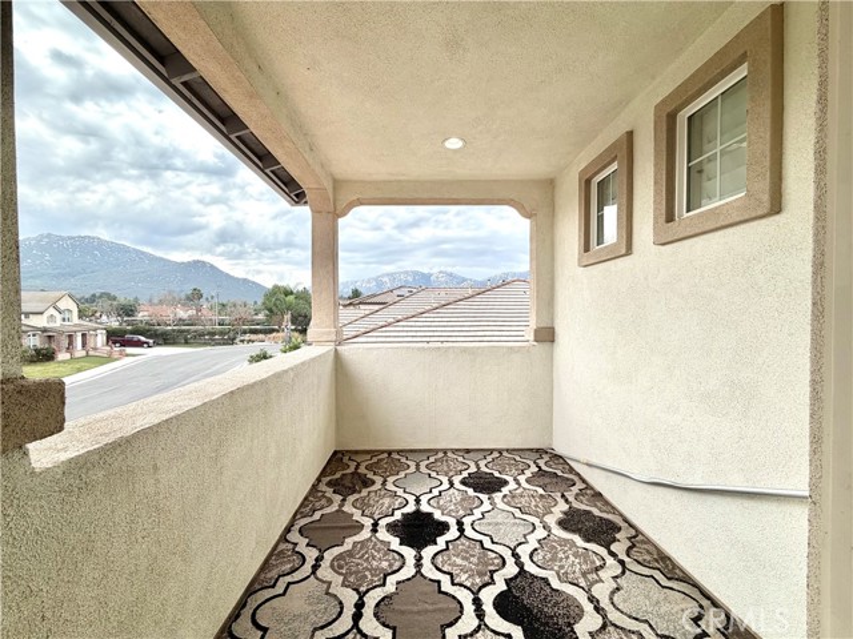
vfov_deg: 85.7
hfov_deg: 102.1
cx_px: 426
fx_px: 345
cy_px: 320
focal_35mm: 14
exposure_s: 1/760
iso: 40
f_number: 2.2
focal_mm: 2.22
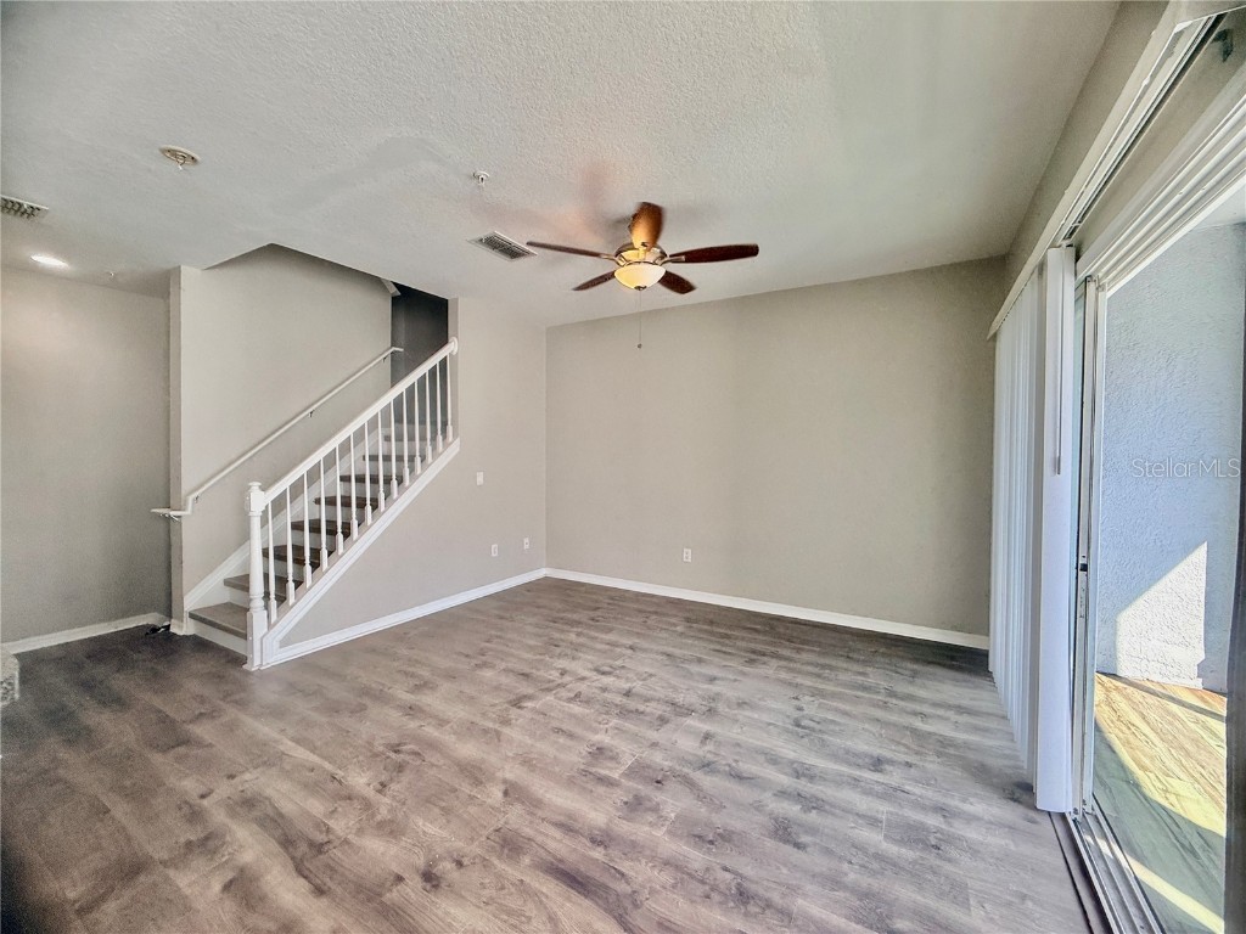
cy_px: 467
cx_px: 623
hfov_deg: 102.1
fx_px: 504
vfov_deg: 85.7
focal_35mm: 14
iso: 64
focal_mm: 2.22
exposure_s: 1/60
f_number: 2.2
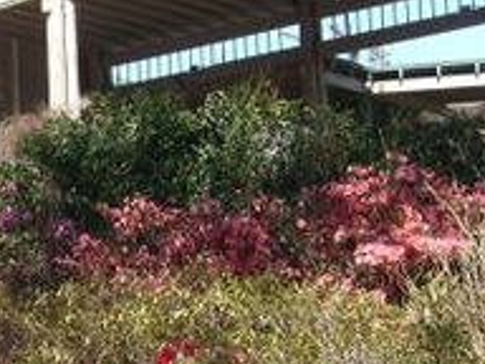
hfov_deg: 19.1
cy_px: 220
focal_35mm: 97
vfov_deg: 15.2
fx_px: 1359
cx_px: -105
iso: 80
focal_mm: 5.8
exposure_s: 1/125
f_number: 7.1
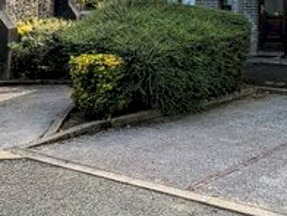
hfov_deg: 30.2
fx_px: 473
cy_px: -7
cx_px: 318
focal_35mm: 57
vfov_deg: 24.3
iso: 35
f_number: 2.2
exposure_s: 1/3861
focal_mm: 2.35
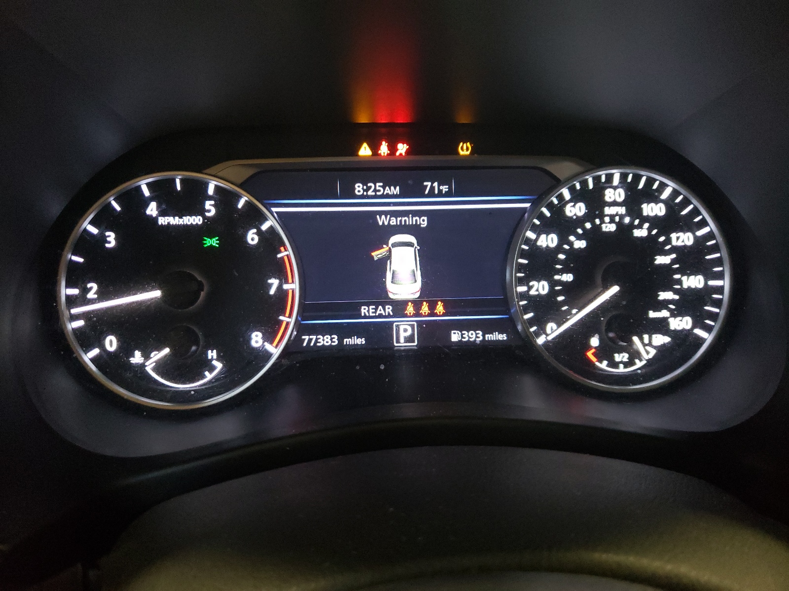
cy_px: 296
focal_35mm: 26
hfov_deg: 67.3
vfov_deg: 53.1
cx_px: 394
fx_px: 593
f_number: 1.5
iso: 436
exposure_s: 1/33
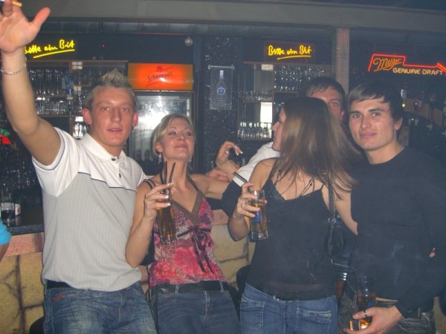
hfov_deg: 49.0
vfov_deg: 37.7
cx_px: 223
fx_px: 490
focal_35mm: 38
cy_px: 167
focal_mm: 7.9
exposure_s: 1/60
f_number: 2.8
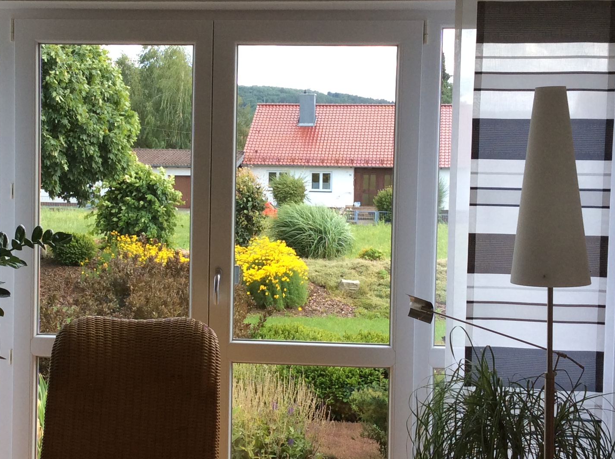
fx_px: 1029
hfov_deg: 33.1
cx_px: 221
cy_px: 216
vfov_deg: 25.2
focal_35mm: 58
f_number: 2.4
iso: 32
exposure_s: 1/182
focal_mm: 3.3
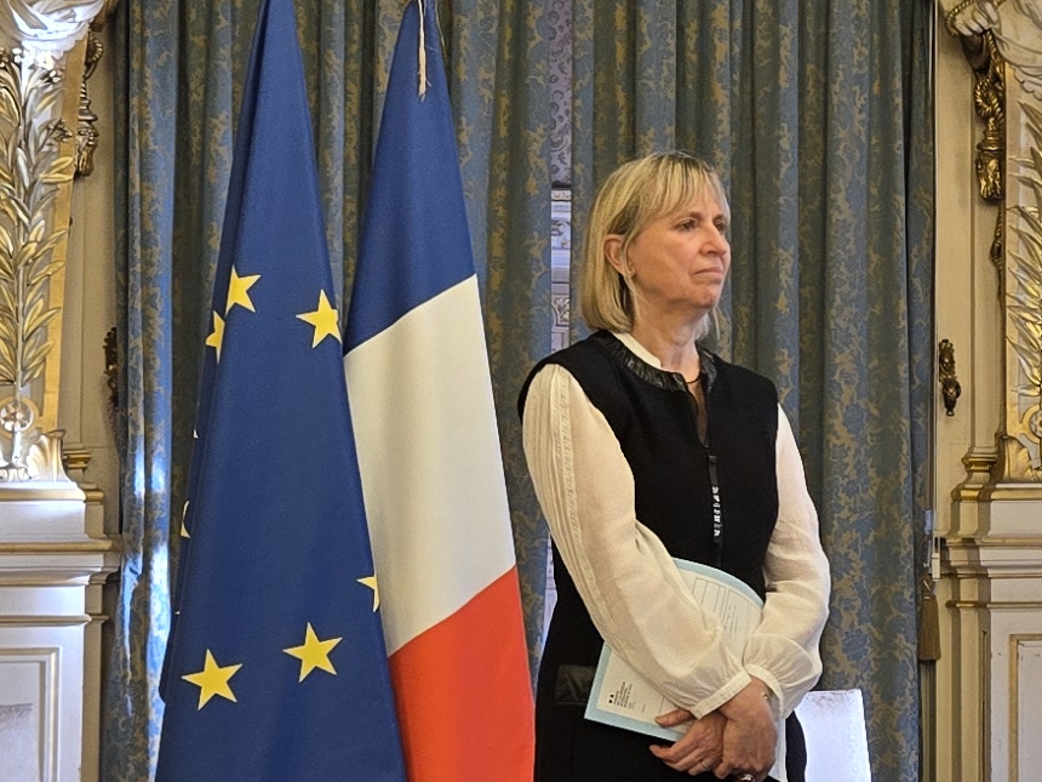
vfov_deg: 13.8
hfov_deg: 17.9
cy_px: 325
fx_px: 3221
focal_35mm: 107
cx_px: 1037
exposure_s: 1/100
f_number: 1.8
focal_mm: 5.4
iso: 64
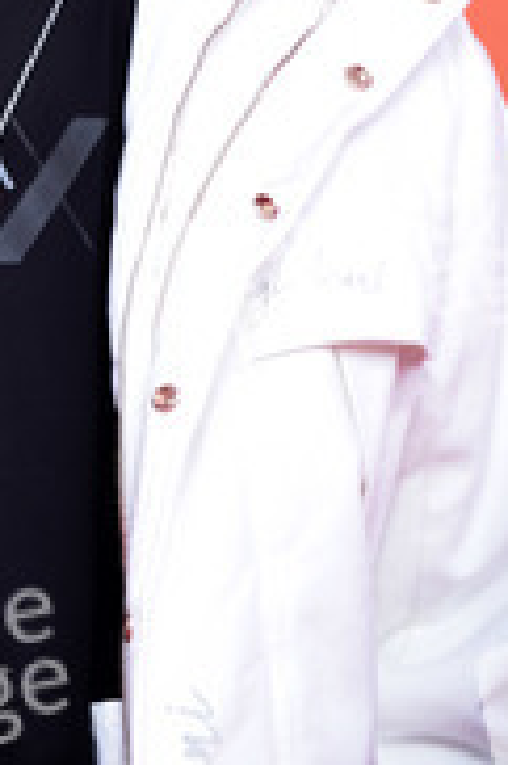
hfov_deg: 3.1
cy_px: 59
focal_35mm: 440
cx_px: -25
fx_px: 9330
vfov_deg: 4.7
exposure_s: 1/250
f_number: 4
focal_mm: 200
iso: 1250
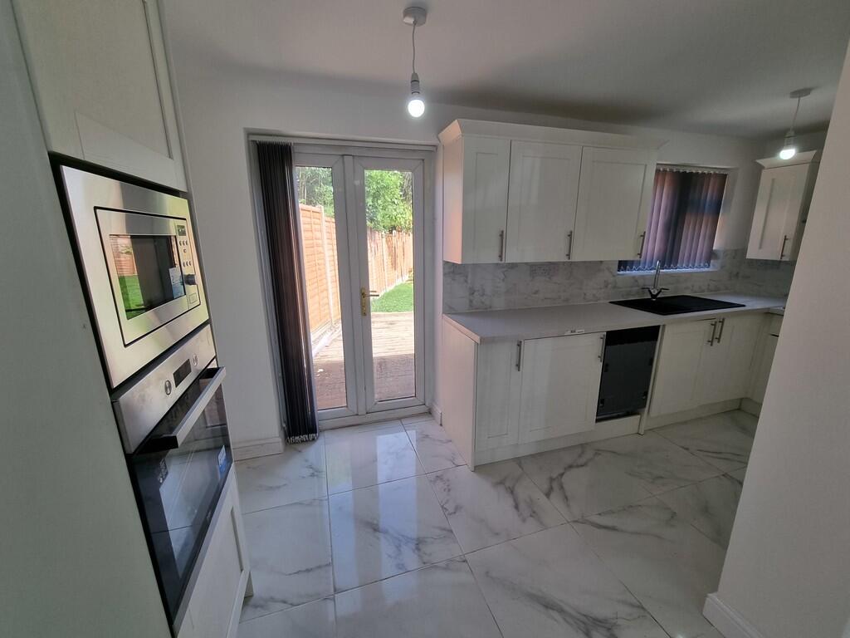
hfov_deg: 106.2
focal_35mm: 13
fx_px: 319
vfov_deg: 89.9
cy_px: 319
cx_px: 425
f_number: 2.2
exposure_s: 1/273
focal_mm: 2.2
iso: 50
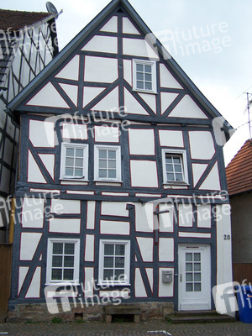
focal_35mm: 38
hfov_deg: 37.7
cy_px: 168
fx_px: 369
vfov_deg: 49.0
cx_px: 126
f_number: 2.8
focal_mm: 6.3
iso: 200
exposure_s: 1/800
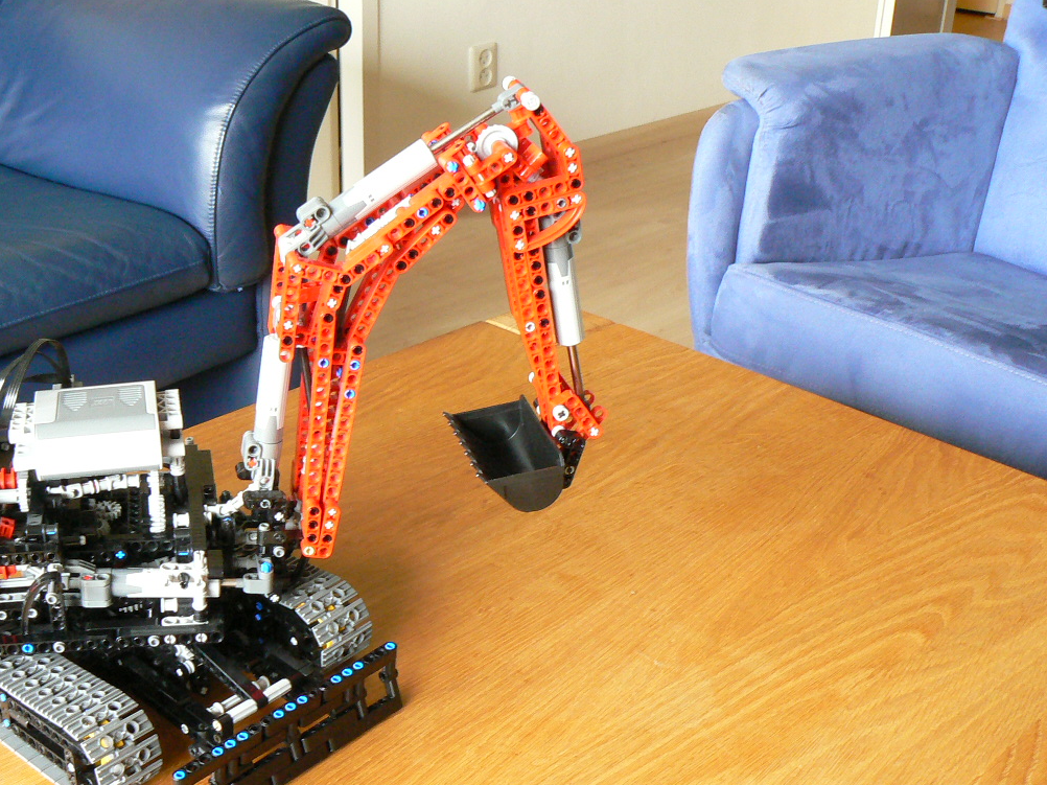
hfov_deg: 40.9
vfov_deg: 31.3
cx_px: 387
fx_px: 1391
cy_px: 498
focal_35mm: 46
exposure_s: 1
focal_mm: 6
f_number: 4
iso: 200
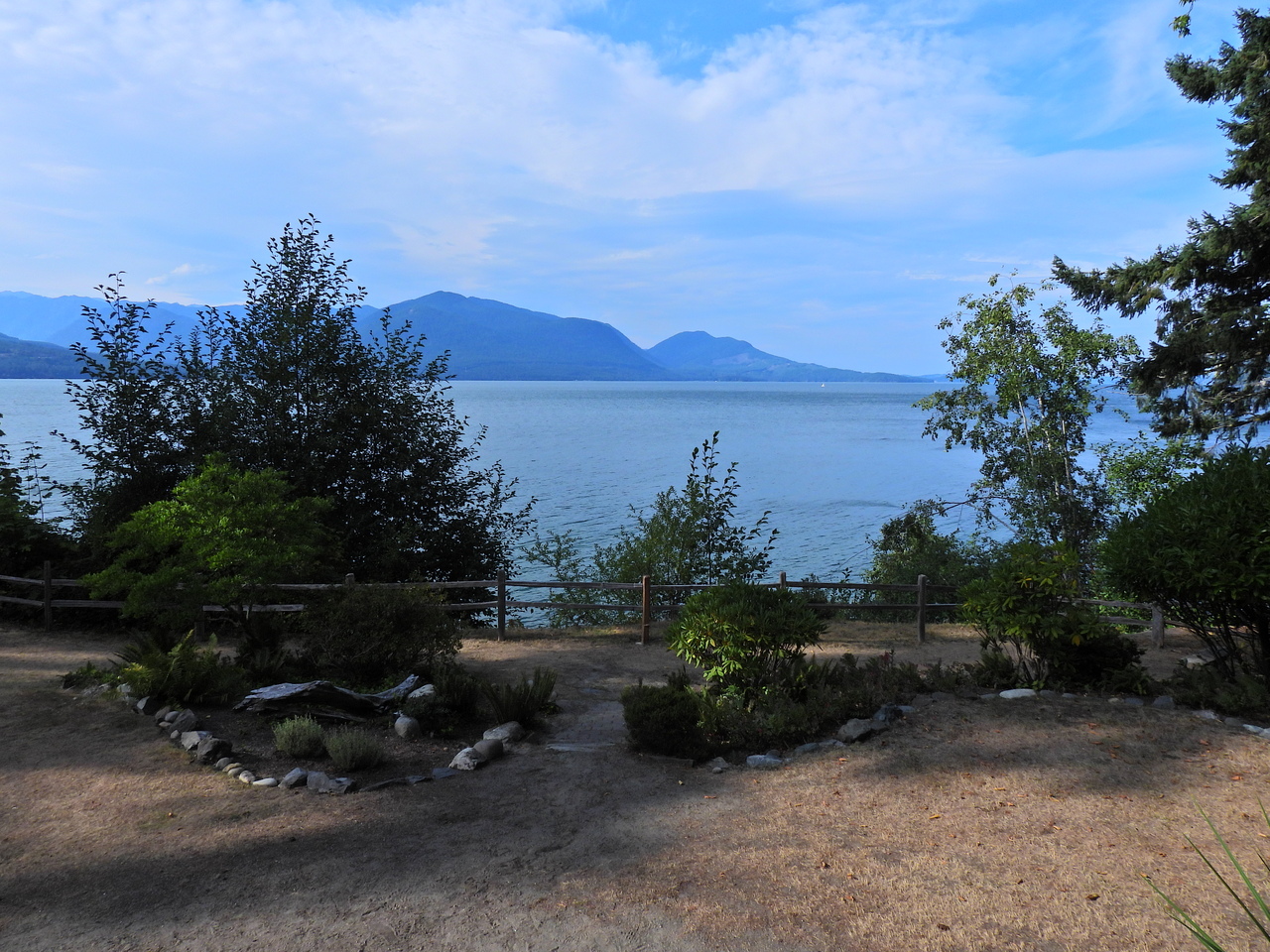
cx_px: 635
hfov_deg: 71.6
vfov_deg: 56.8
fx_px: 881
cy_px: 476
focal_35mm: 24
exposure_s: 1/2000
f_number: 3.2
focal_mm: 4.3
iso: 100
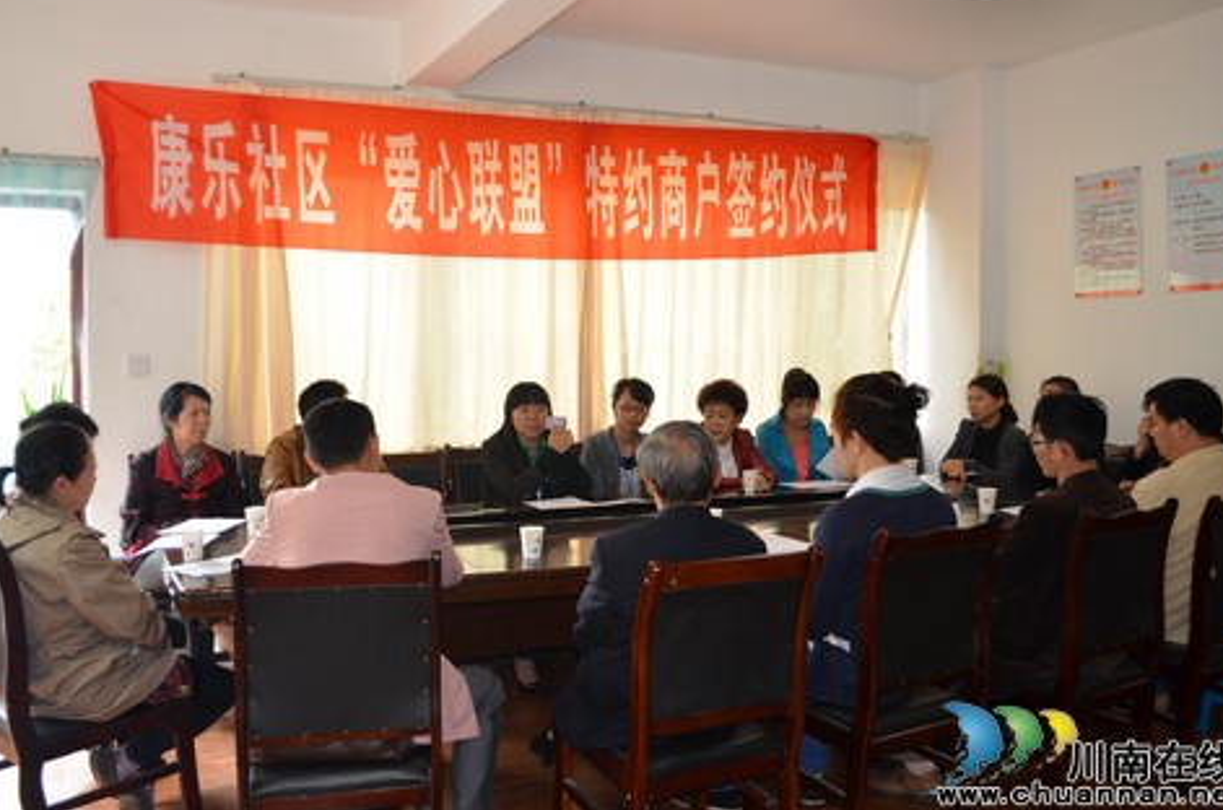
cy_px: 388
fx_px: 1187
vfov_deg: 37.7
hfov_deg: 54.5
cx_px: 623
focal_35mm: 35
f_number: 3.8
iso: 400
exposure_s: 1/60
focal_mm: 22
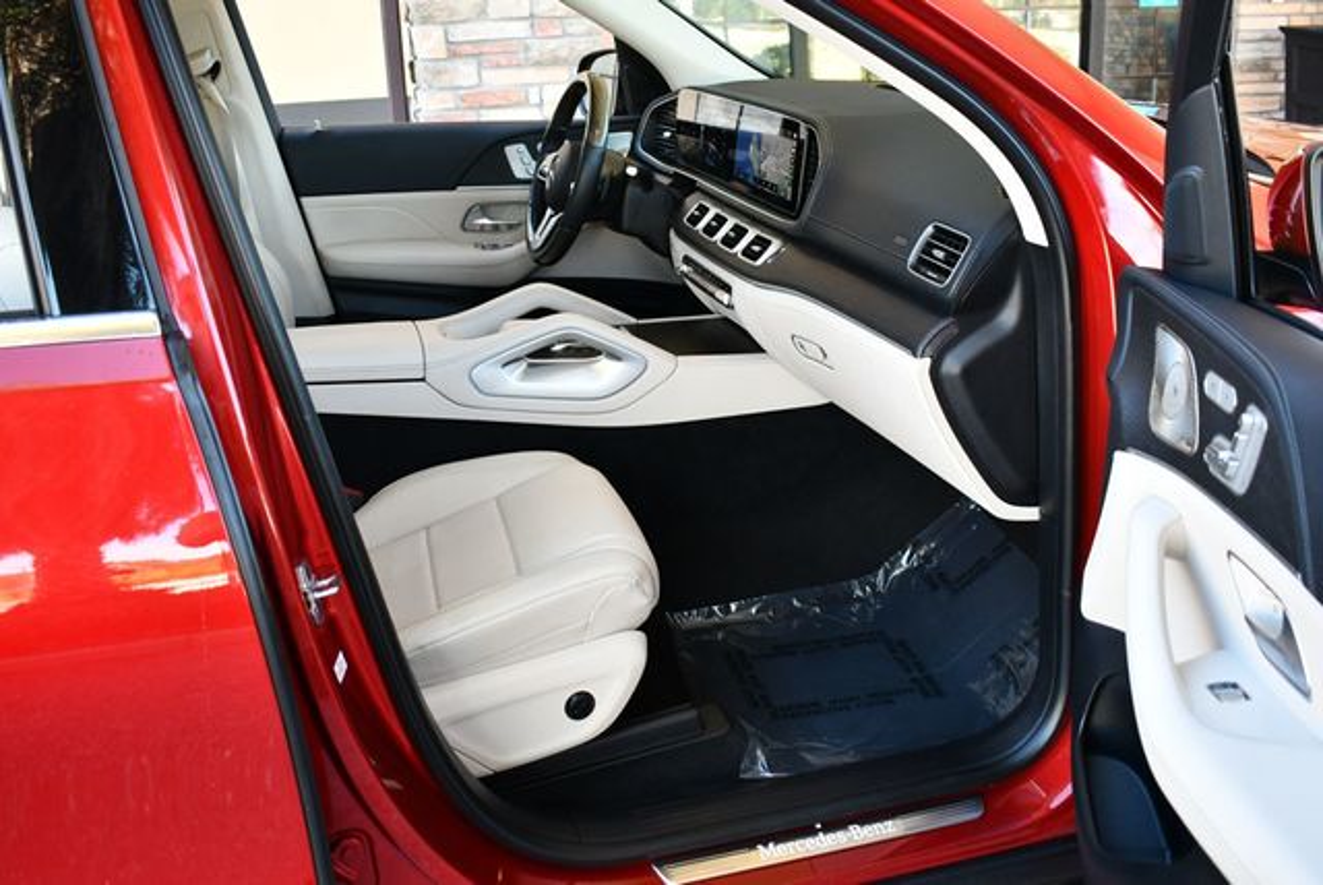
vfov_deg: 36.9
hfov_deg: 53.1
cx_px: 662
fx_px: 1324
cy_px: 442
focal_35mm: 36
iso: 720
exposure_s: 1/250
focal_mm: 18
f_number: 3.5
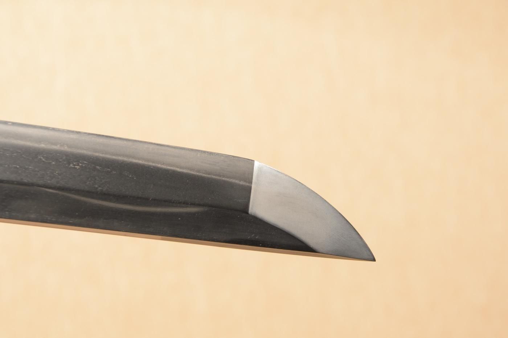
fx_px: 2115
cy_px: 169
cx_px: 254
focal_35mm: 150
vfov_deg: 9.1
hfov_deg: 13.7
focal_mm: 100
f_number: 11
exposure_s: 1/2
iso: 400
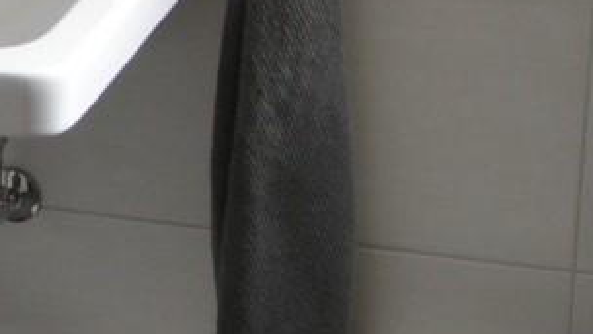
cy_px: 146
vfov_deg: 8.9
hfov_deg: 15.5
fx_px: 2138
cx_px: 8
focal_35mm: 136
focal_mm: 6.3
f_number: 3.1
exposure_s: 1/35.7
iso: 200
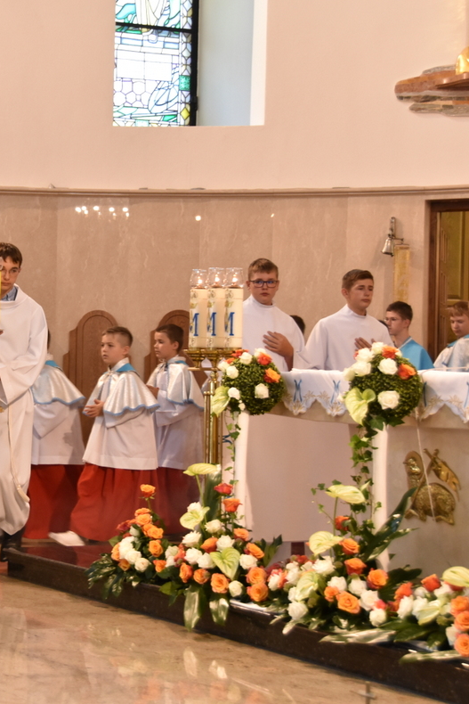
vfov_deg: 24.8
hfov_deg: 16.4
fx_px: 1602
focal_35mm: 82
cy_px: 355
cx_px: 22
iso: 1100
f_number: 4.2
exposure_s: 1/60
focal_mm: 36
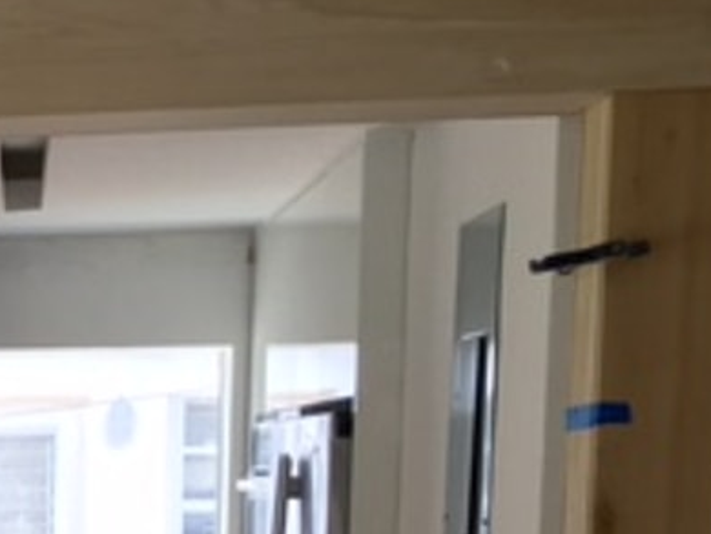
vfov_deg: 14.4
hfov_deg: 17.1
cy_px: 662
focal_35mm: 99
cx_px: -471
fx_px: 2035
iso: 40
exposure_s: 1/120
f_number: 2.2
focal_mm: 4.15
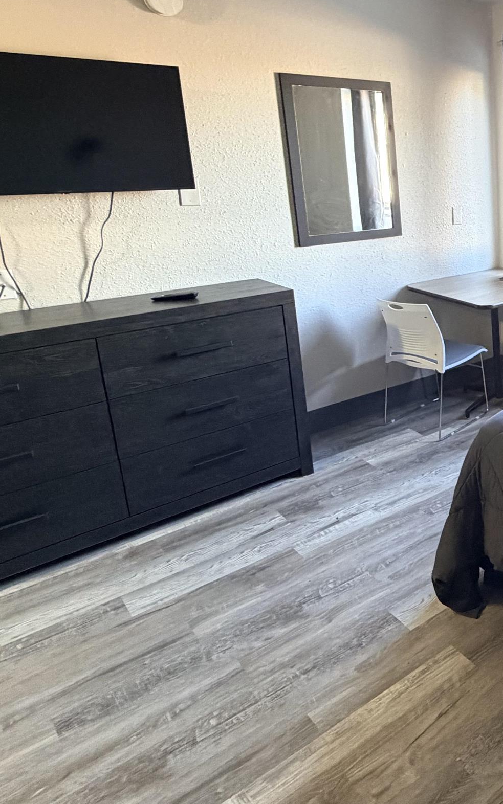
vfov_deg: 63.8
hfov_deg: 34.8
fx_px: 636
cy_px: 307
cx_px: 597
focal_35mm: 29
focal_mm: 2.22
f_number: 2.2
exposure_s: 1/60
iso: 400
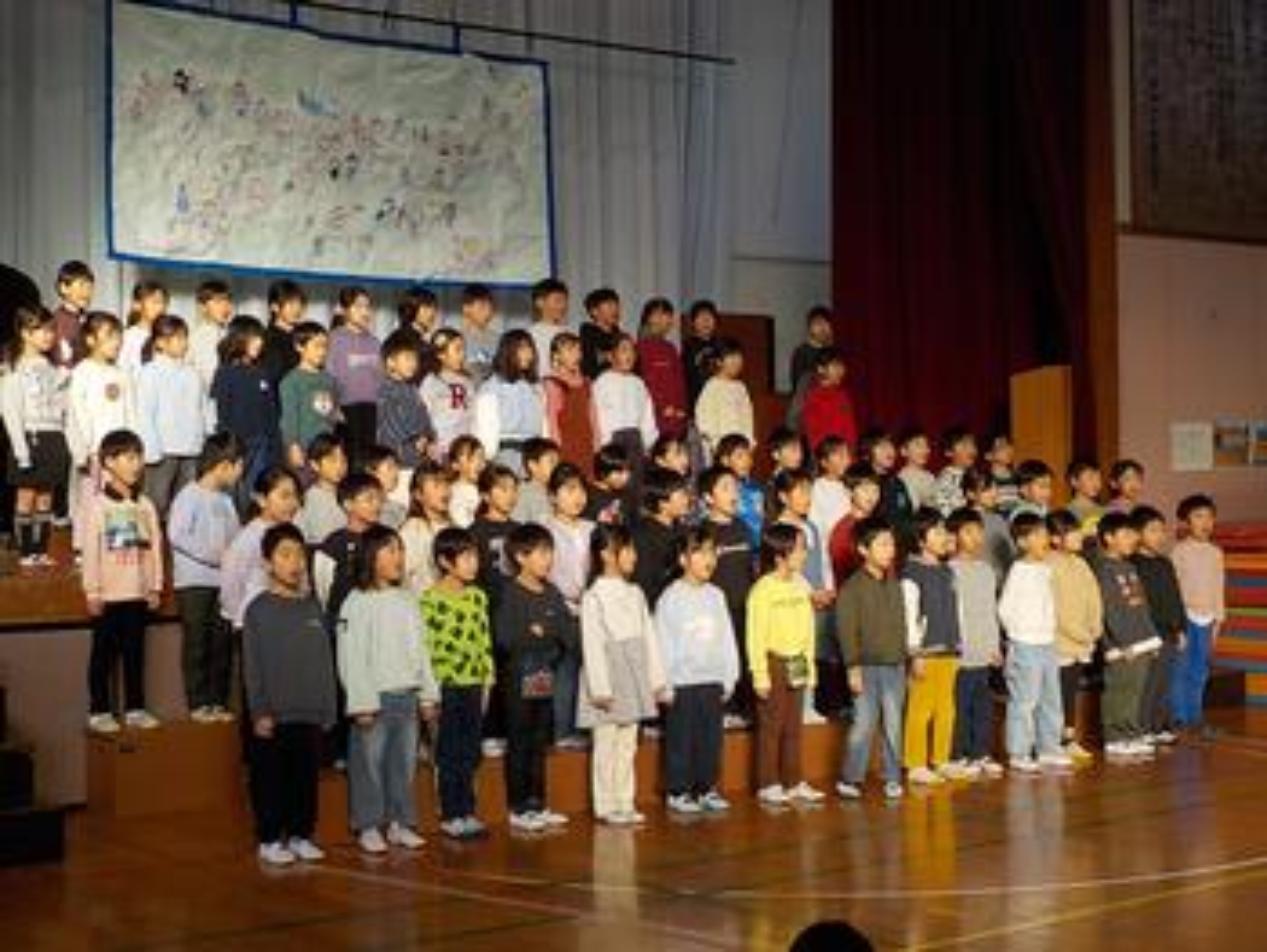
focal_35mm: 58
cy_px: 476
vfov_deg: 25.3
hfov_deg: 33.2
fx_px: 2124
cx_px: 634
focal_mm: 7.9
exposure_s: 1/80
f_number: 4.7
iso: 125
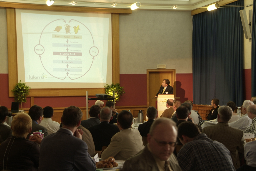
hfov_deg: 29.2
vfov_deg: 19.7
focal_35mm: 69
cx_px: 128
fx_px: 491
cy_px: 86
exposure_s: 1/10
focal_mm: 46
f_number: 5.6
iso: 400
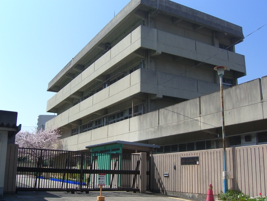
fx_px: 293
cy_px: 100
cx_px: 134
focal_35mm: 38
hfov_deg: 49.0
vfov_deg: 37.7
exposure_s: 1/200
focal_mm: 7.9
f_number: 8
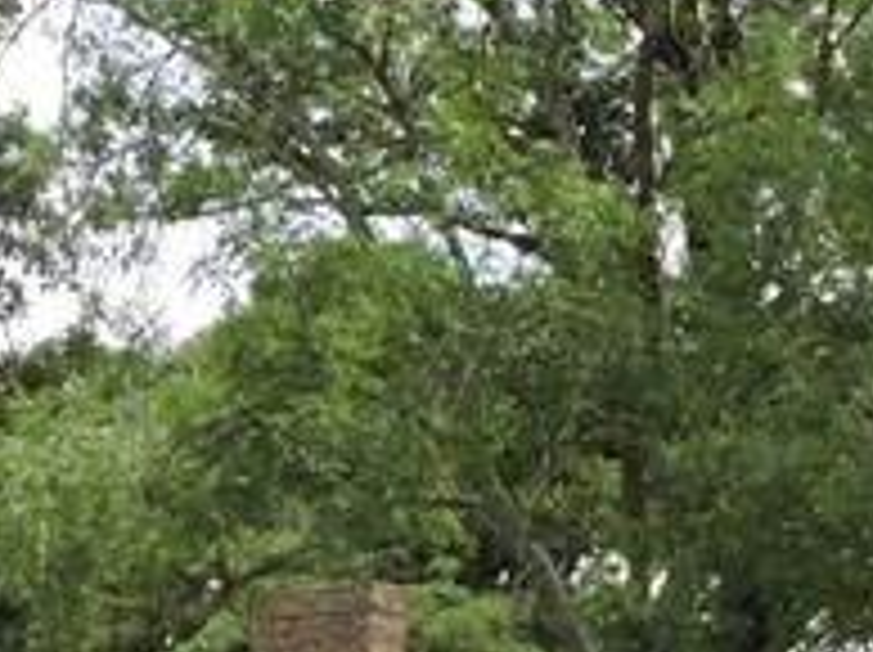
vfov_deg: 11.3
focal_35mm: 127
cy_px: 870
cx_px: 675
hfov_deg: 15.5
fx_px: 3199
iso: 280
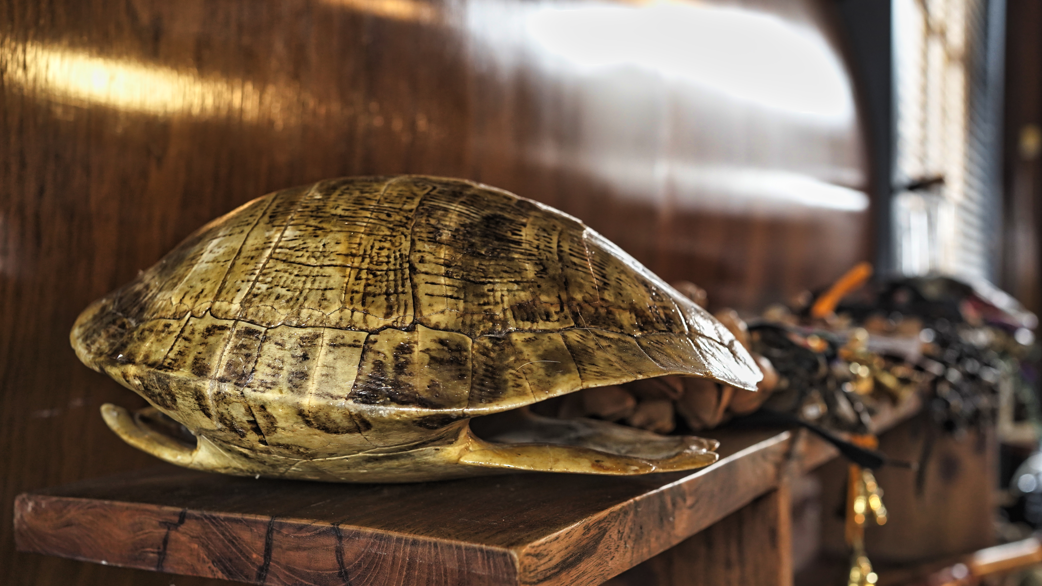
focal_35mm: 37
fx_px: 1022
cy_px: 315
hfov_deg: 54.0
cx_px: 522
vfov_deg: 32.0
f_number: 5
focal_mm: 35
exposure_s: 1/60
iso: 1600
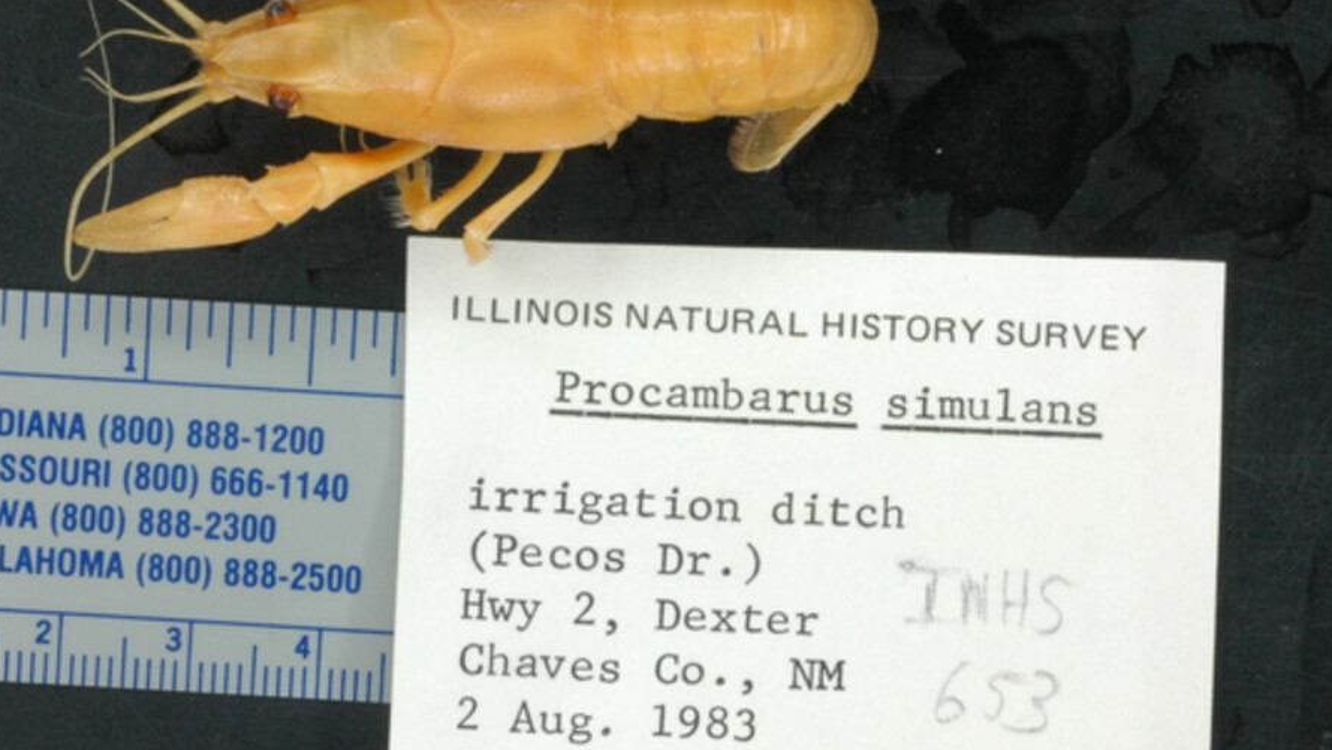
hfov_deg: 16.9
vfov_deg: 9.6
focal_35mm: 127
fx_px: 4486
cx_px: 567
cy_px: 355
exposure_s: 1/1.6
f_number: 36
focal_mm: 60
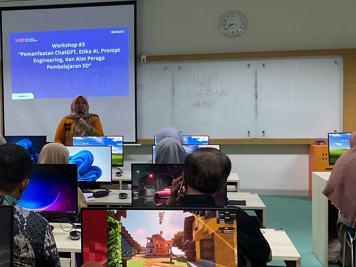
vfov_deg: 25.2
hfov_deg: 32.3
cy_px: 135
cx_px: 71
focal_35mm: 58
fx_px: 596
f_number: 1.8
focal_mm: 3
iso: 160
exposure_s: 1/50
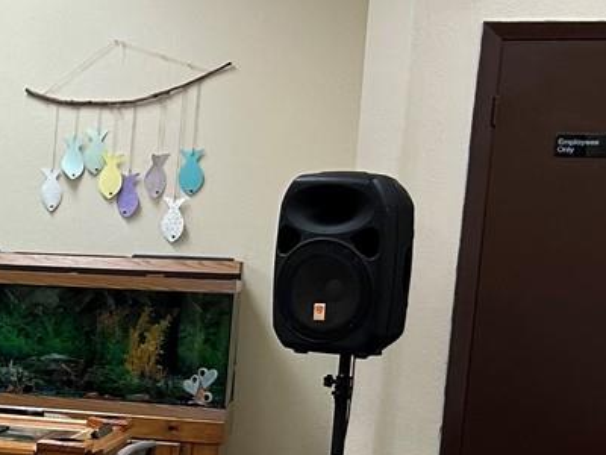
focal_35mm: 104
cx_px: -450
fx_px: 1821
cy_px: 399
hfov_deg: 16.2
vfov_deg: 14.1
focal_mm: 5.7
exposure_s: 1/60
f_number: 1.5
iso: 100
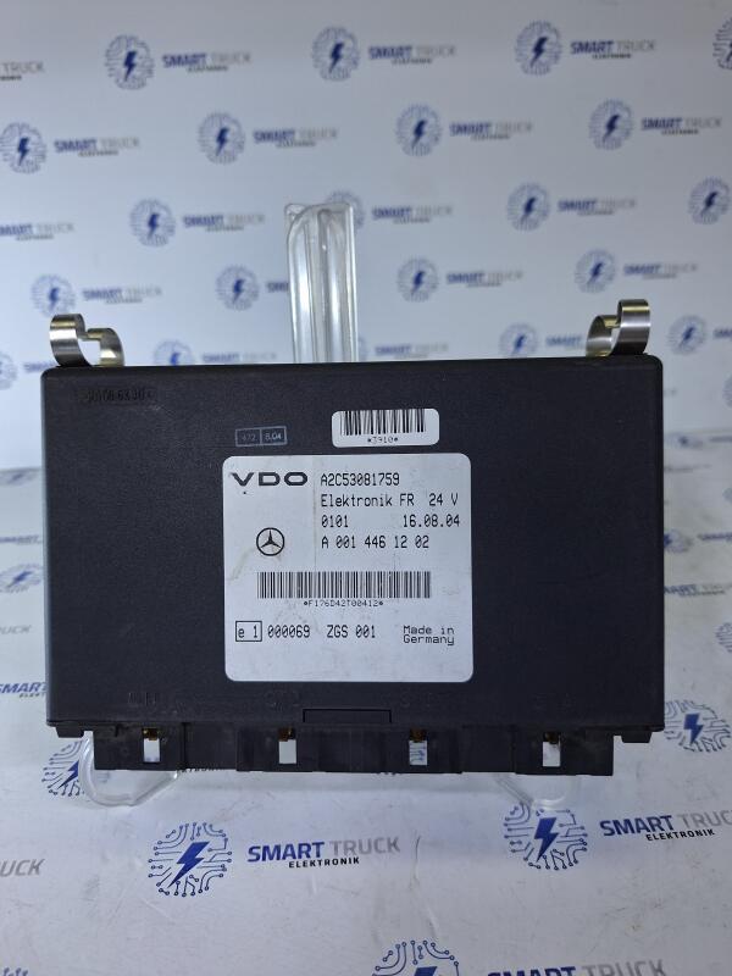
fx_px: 648
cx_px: 366
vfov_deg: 73.9
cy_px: 488
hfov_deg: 58.9
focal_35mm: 23
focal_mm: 5.54
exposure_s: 1/50
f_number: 1.8
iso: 100
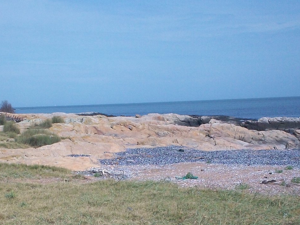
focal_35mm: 80
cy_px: 197
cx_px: 90
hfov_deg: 24.3
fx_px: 693
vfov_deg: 18.2
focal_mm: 6.3
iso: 80
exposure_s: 1/800
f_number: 4.5
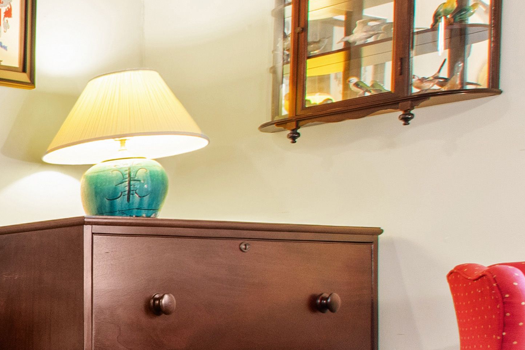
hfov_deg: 20.5
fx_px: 846
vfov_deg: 22.8
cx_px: -473
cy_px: 318
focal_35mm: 58
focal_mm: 10
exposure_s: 1.6
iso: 100
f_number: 8
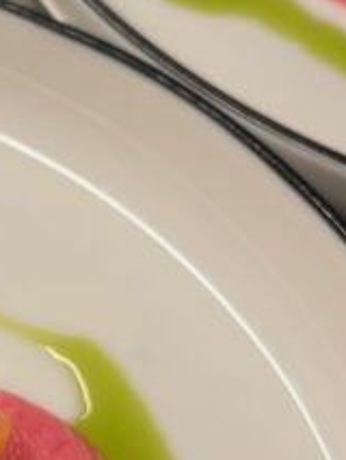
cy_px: 136
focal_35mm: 125
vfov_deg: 15.7
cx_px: -65
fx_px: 1664
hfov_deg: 11.6
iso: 32
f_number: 1.6
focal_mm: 5.1
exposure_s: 1/100
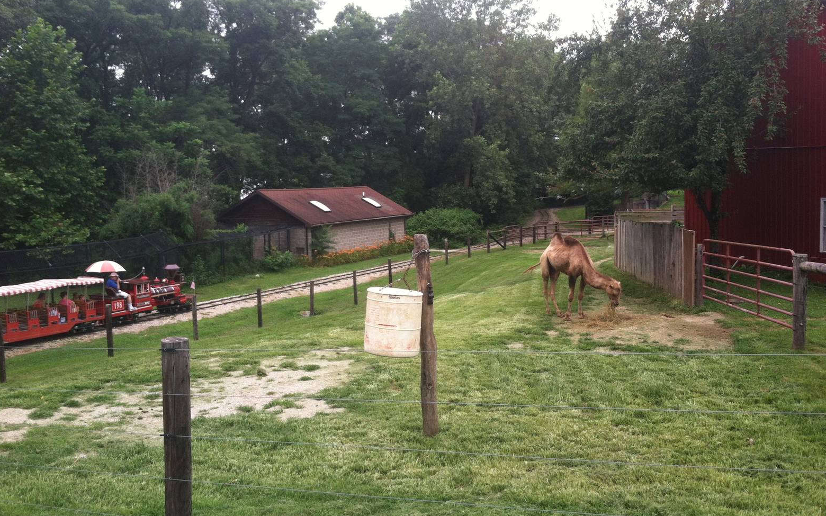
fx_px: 855
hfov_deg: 51.5
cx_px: 413
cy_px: 232
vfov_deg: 33.6
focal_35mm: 38
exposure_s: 1/316
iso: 80
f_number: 2.8
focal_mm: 3.85
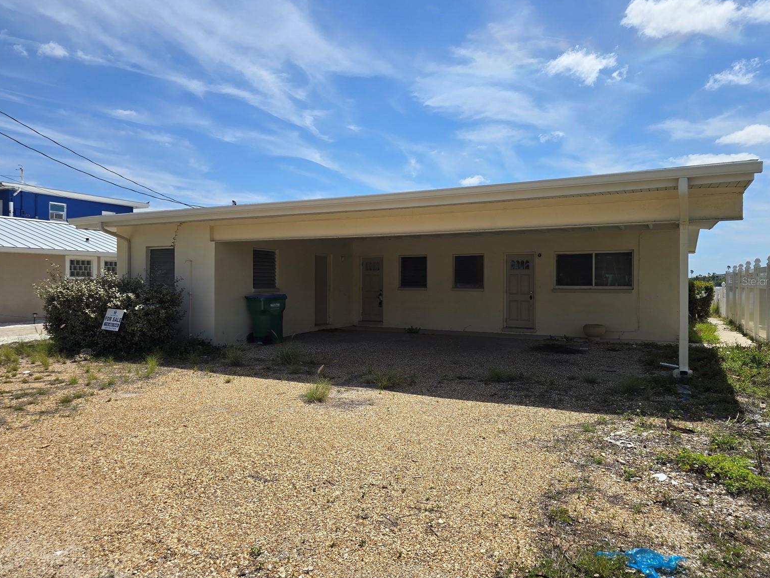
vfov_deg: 56.8
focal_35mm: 24
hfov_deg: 71.6
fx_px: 534
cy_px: 281
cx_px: 388
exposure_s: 1/1081
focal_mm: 6.3
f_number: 1.7
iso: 12
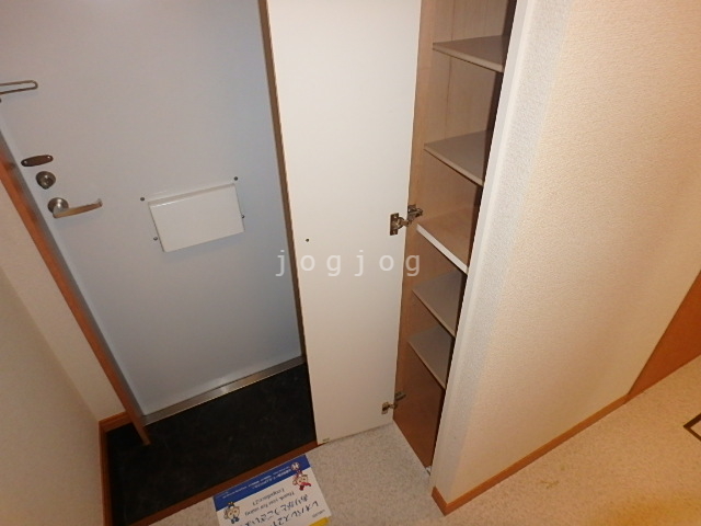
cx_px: 350
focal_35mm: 21
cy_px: 263
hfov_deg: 79.0
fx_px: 425
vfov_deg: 63.4
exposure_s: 1/30
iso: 400
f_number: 3.5
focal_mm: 3.7
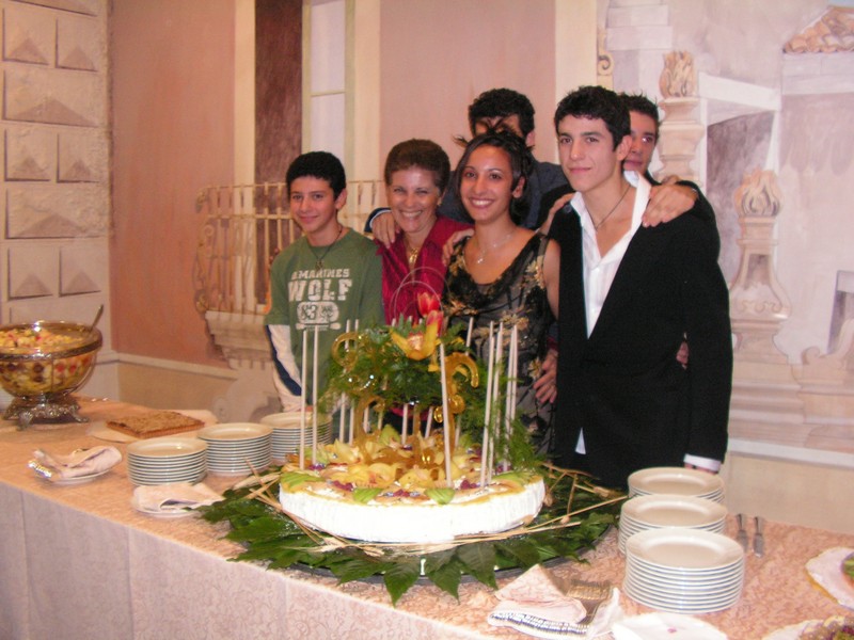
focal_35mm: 36
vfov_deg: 39.7
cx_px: 427
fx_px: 888
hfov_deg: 51.4
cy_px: 320
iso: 200
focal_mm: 6
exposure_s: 1/40
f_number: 3.2
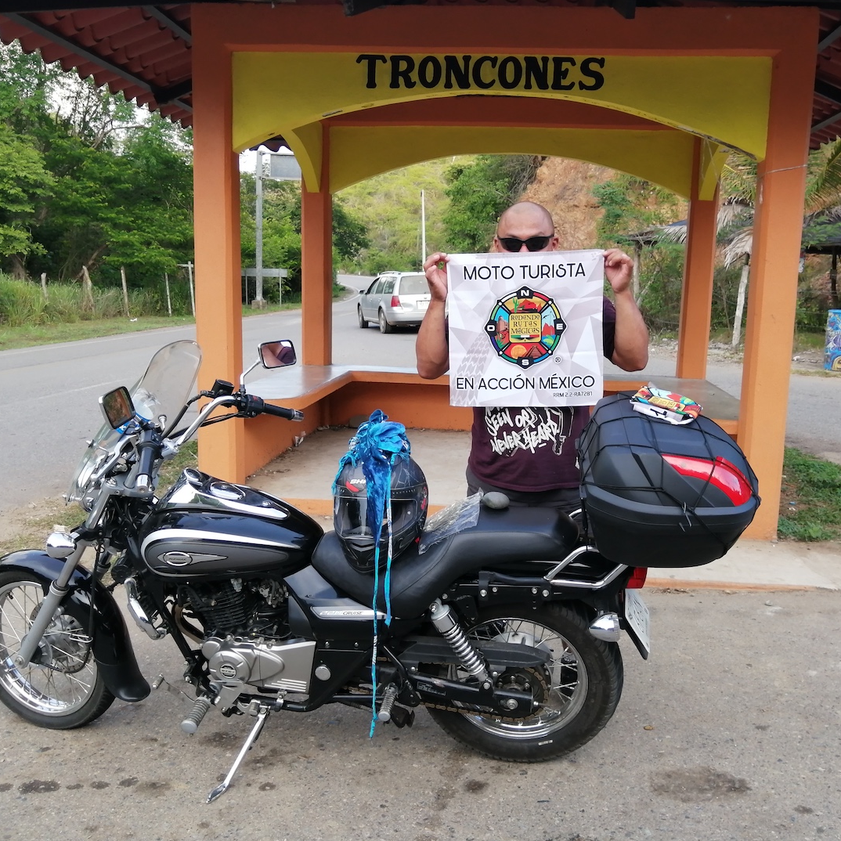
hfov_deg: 51.1
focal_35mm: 32
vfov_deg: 51.1
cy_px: 421
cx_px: 447
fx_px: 880
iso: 50
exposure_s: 1/100
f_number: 1.8
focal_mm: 3.62
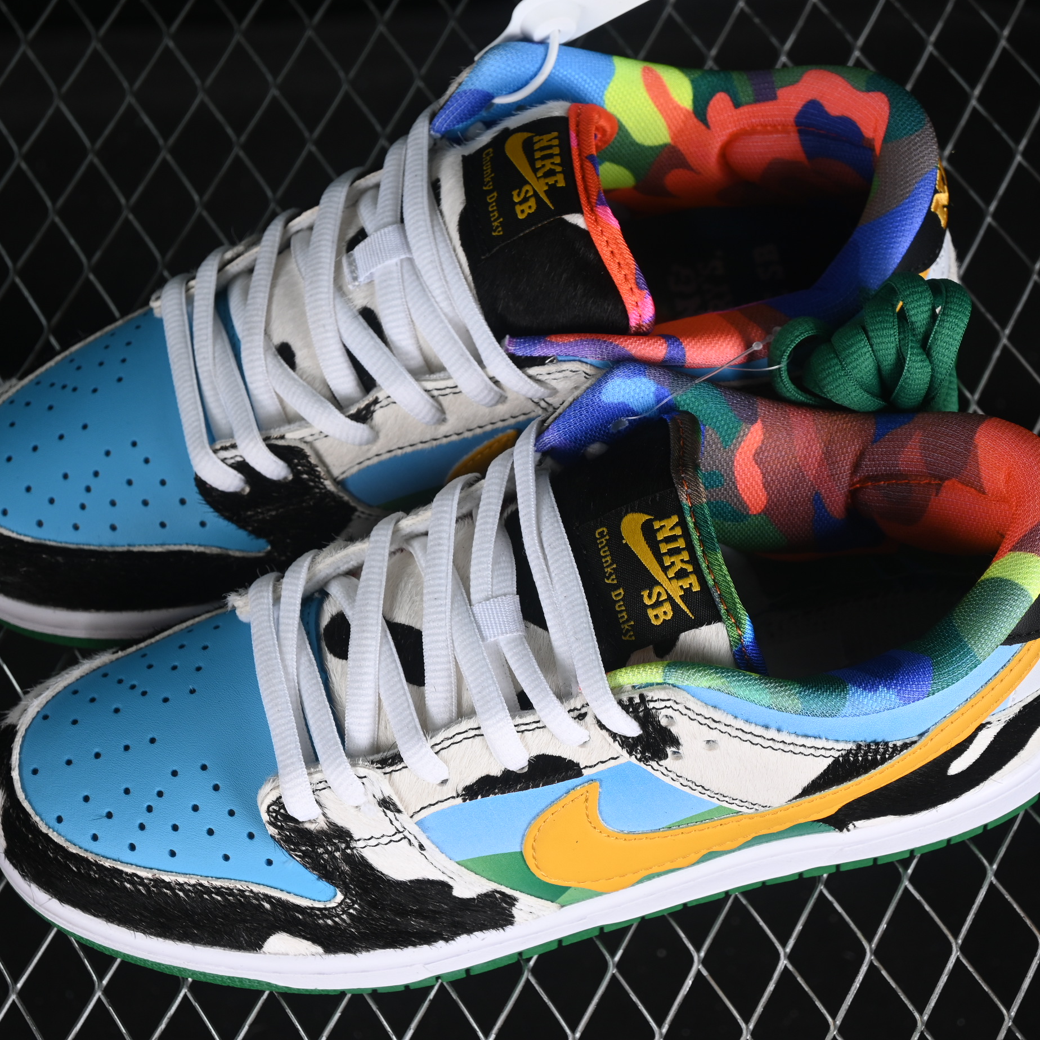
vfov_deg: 18.1
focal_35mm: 96
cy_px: 518
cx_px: 513
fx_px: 3263
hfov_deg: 18.1
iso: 160
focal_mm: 50
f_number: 6.3
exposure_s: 1/60
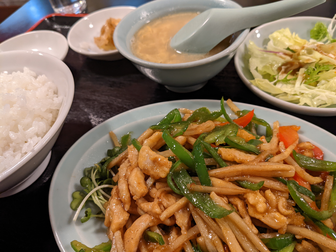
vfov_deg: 51.4
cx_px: 168
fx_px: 262
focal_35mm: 27
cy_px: 126
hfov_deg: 65.3
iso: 219
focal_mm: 4.38
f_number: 1.73
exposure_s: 1/25
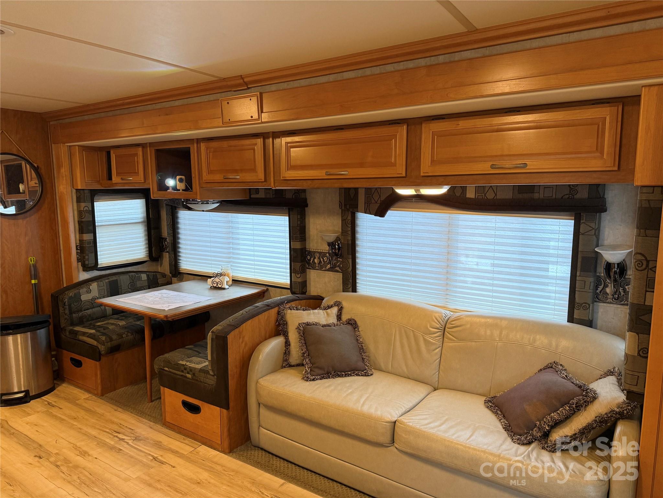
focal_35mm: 24
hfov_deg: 71.6
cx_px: 332
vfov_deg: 56.8
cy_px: 249
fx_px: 460
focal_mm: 6.76
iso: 200
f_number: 1.78
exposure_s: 1/60
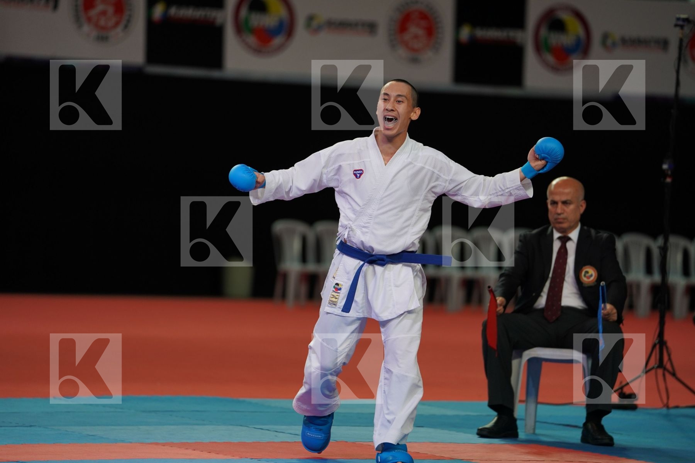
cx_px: 348
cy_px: 232
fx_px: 3861
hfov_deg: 10.3
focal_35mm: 200
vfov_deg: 6.9
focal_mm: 200
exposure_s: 1/1000
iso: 640
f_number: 2.8
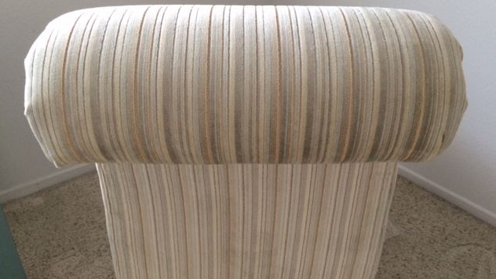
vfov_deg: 36.6
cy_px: 130
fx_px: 421
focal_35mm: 32
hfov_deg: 61.0
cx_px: 250
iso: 125
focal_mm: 4.15
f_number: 2.2
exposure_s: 1/30
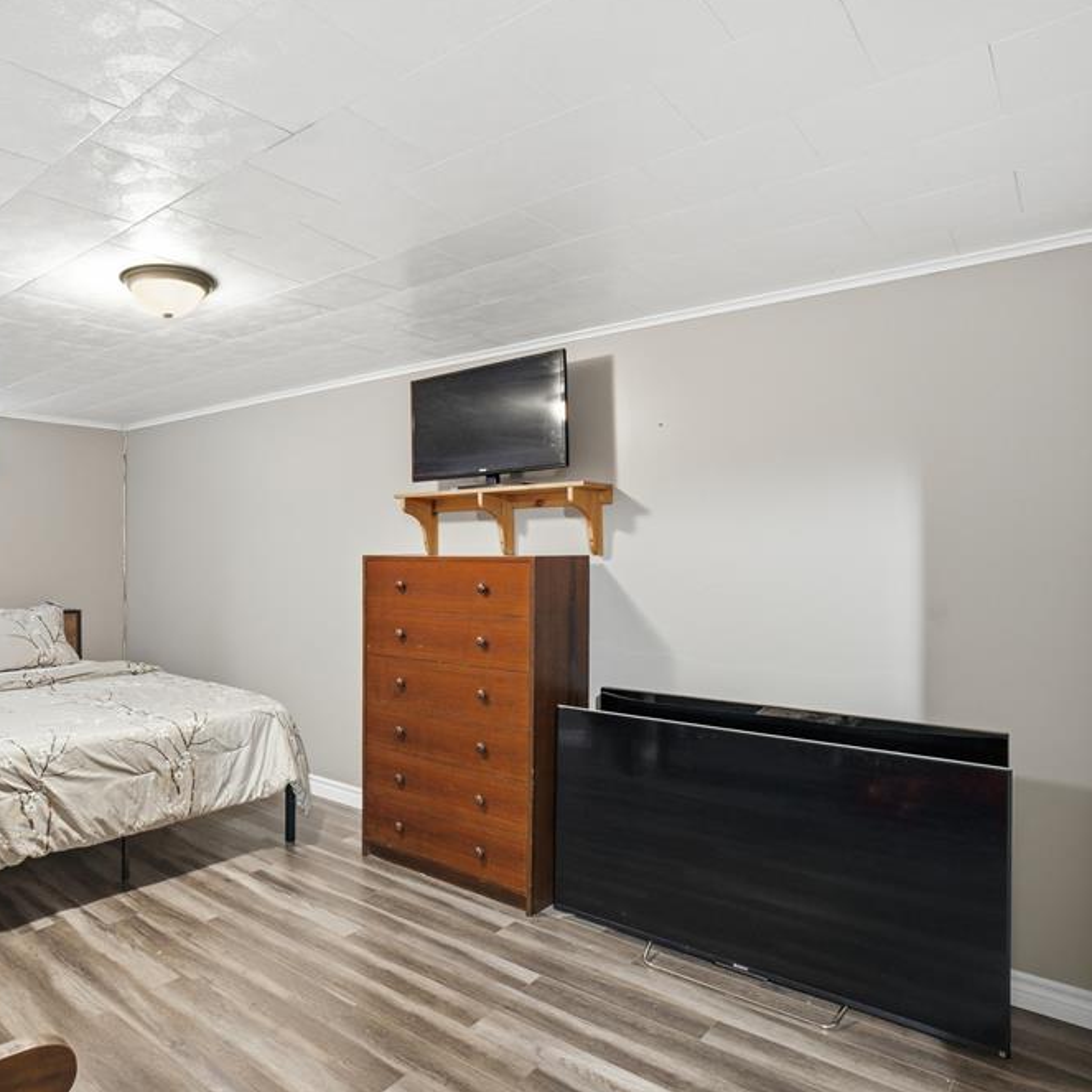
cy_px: 550
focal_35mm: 21
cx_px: 328
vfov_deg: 72.1
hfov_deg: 69.2
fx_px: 749
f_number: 6.3
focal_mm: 16
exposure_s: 1/2
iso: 100
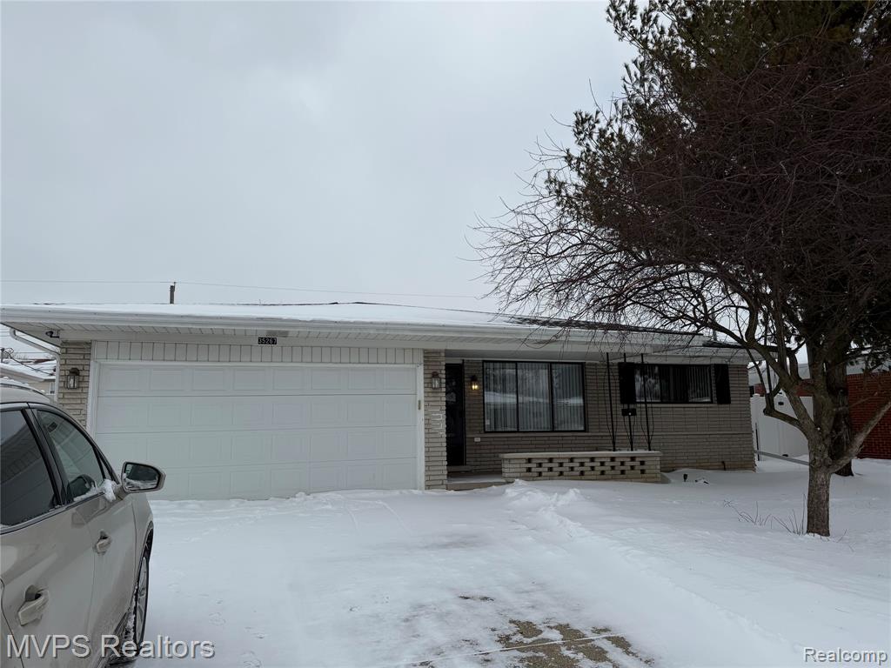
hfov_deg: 71.6
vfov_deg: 56.8
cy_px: 334
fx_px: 618
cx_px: 446
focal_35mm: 24
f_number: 1.78
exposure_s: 1/6711
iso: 80
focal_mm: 6.76
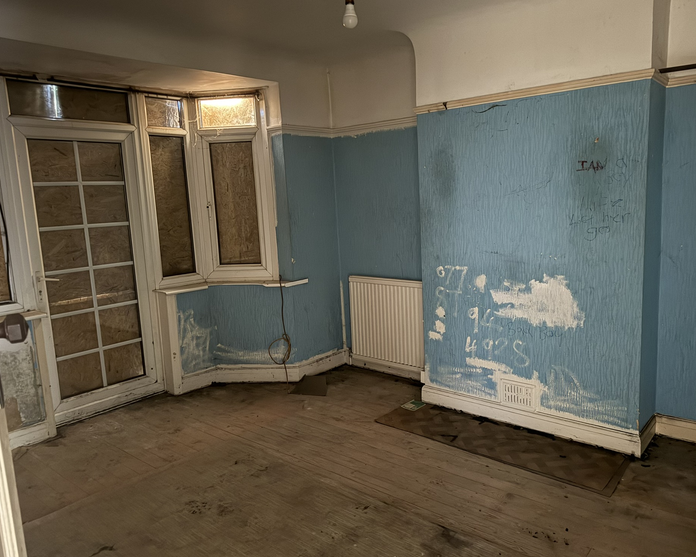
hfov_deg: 65.9
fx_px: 536
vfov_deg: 54.9
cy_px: 271
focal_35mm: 26
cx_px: 382
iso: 1600
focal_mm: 6.76
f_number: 1.78
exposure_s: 1/16
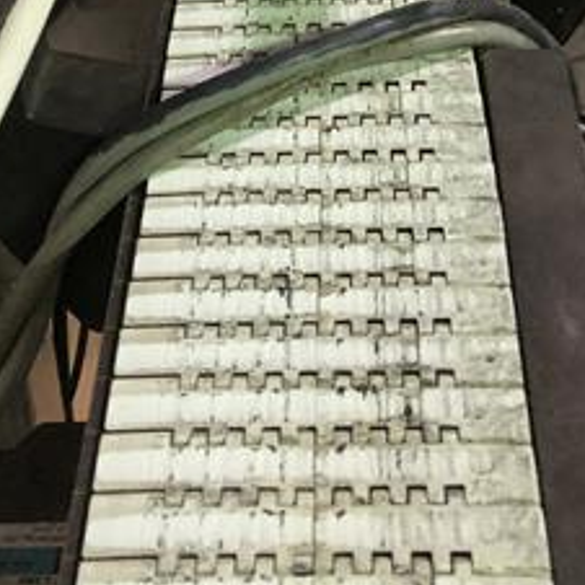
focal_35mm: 73
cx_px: 331
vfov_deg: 21.1
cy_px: -206
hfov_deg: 23.7
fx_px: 1396
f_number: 1.8
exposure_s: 1/5
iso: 100
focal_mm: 4
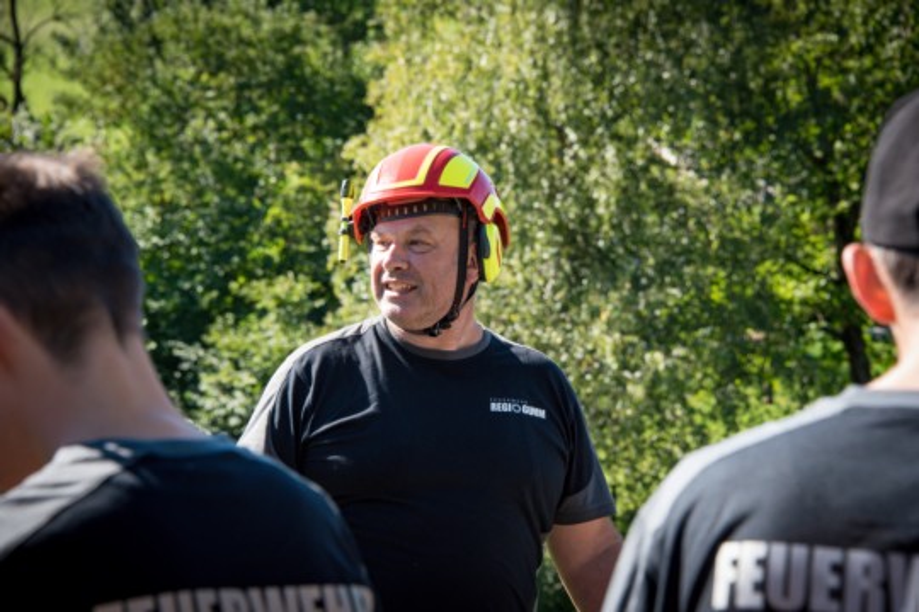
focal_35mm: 135
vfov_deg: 10.2
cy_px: 306
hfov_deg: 15.2
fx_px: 3446
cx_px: 460
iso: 1600
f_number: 11
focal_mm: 135
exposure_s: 1/500
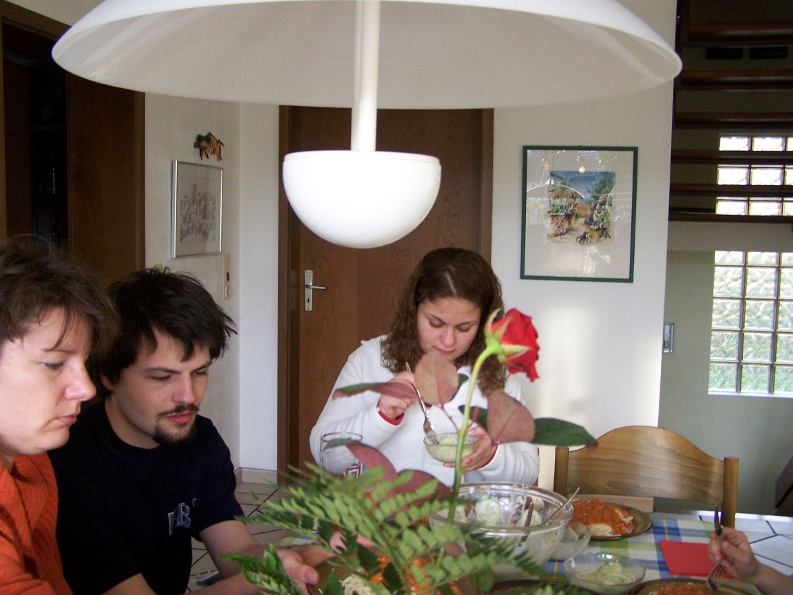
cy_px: 298
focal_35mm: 38
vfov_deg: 37.7
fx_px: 871
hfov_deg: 49.0
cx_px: 396
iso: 140
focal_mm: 6.3
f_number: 2.8
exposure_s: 1/20
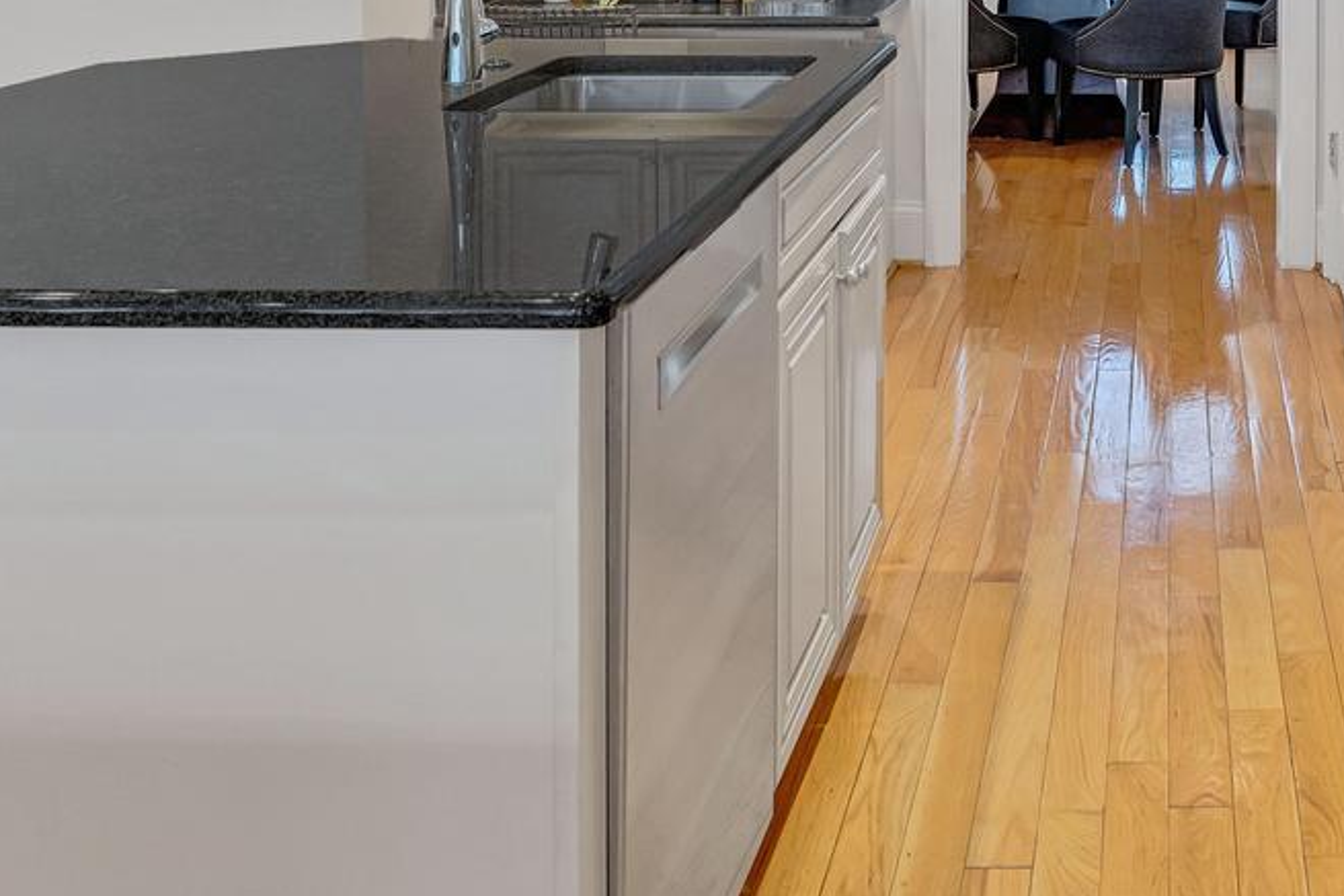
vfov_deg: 24.1
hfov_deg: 37.5
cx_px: 1162
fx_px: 1867
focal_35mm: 50
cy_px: -225
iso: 1250
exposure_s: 1/125
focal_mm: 16
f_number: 5
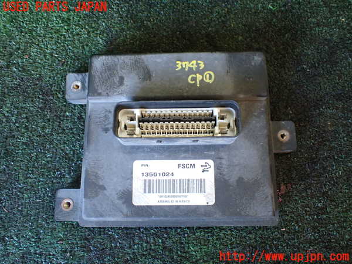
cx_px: 176
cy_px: 132
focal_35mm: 30
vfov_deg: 46.8
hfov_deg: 60.0
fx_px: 305
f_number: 2.3
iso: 800
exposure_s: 1/50
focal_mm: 5.4
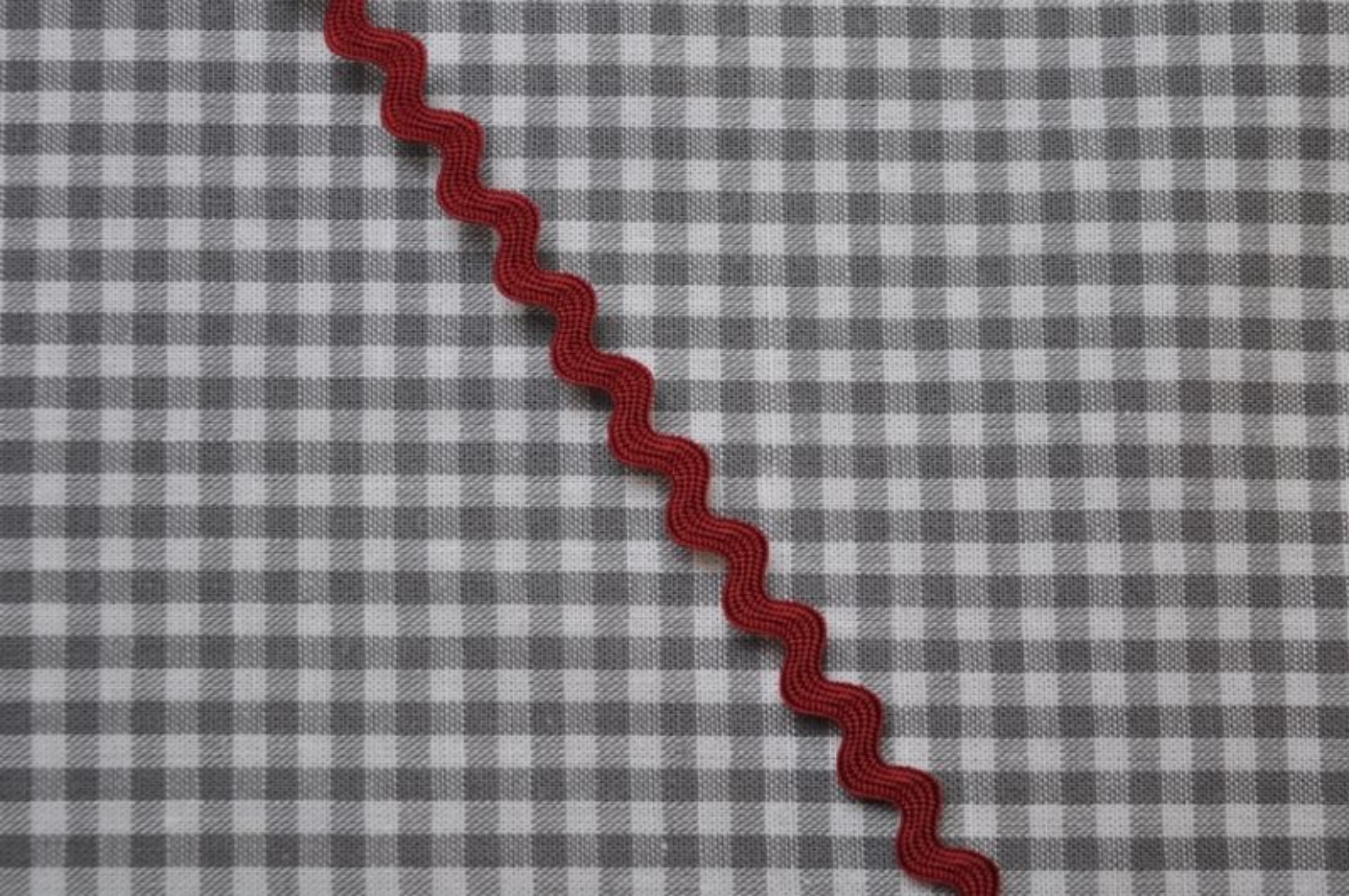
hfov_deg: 29.3
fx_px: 2582
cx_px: 674
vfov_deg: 19.7
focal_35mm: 69
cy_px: 448
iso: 400
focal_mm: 46
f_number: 5.6
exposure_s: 1/125
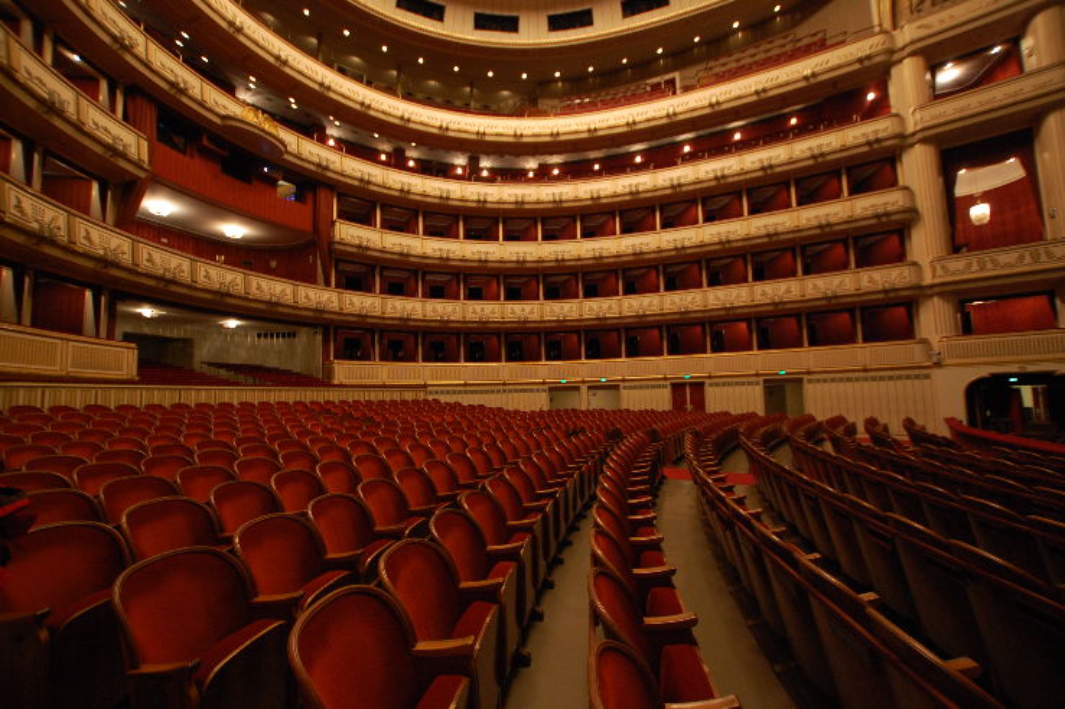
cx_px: 532
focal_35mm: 15
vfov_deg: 77.2
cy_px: 354
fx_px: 443
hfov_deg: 100.4
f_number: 3.5
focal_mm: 10
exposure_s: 1/13
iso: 800
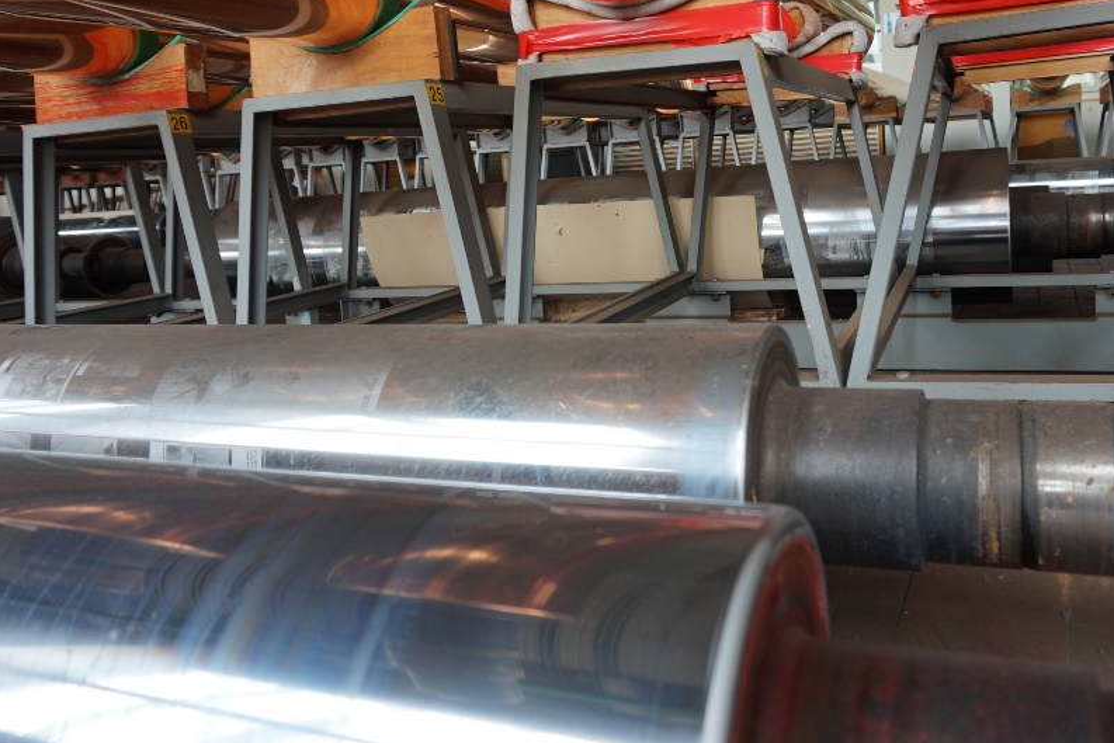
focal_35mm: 31
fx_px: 959
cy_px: 268
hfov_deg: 60.2
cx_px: 604
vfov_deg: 42.0
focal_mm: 16
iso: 200
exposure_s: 1/60
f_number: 4
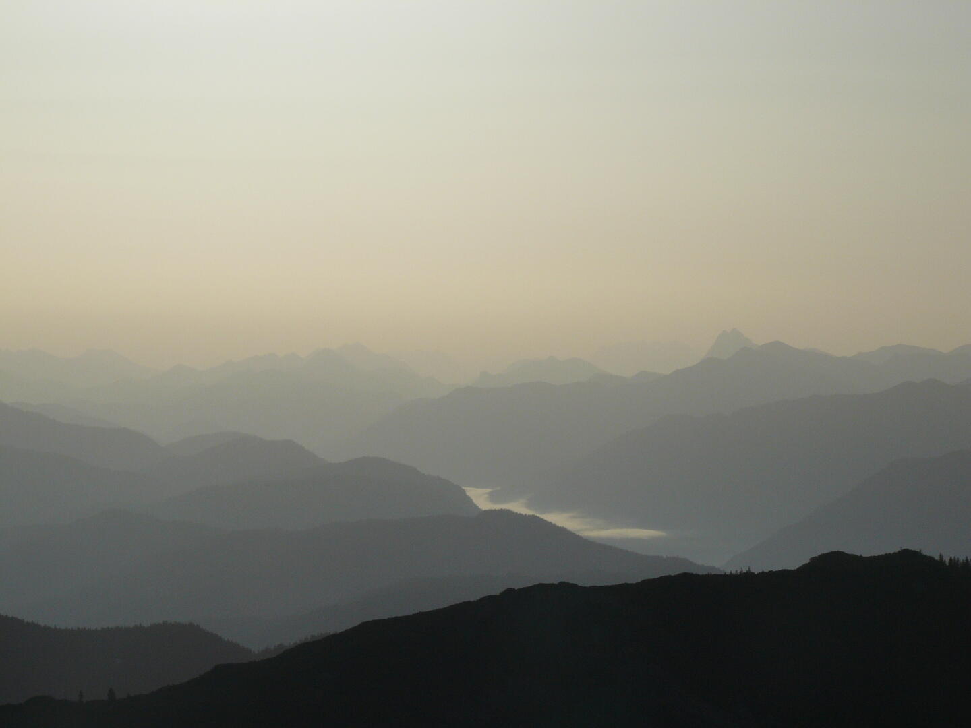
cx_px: 486
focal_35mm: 130
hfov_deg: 15.2
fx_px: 3647
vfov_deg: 11.4
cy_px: 364
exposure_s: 1/1600
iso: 100
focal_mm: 21.6
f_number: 8
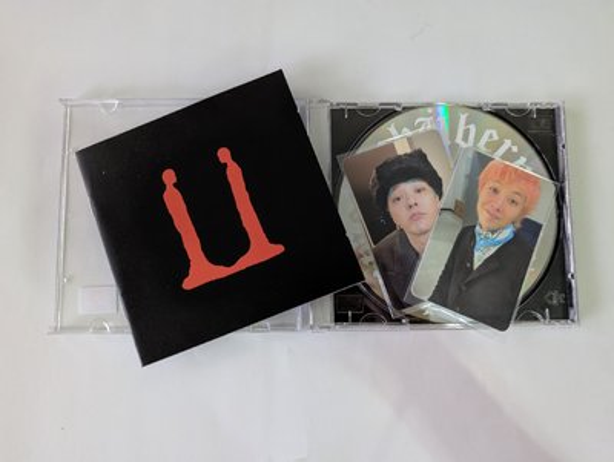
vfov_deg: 56.9
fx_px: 426
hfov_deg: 71.5
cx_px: 307
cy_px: 231
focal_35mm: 24
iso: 465
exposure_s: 1/120
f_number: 1.68
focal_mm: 6.9
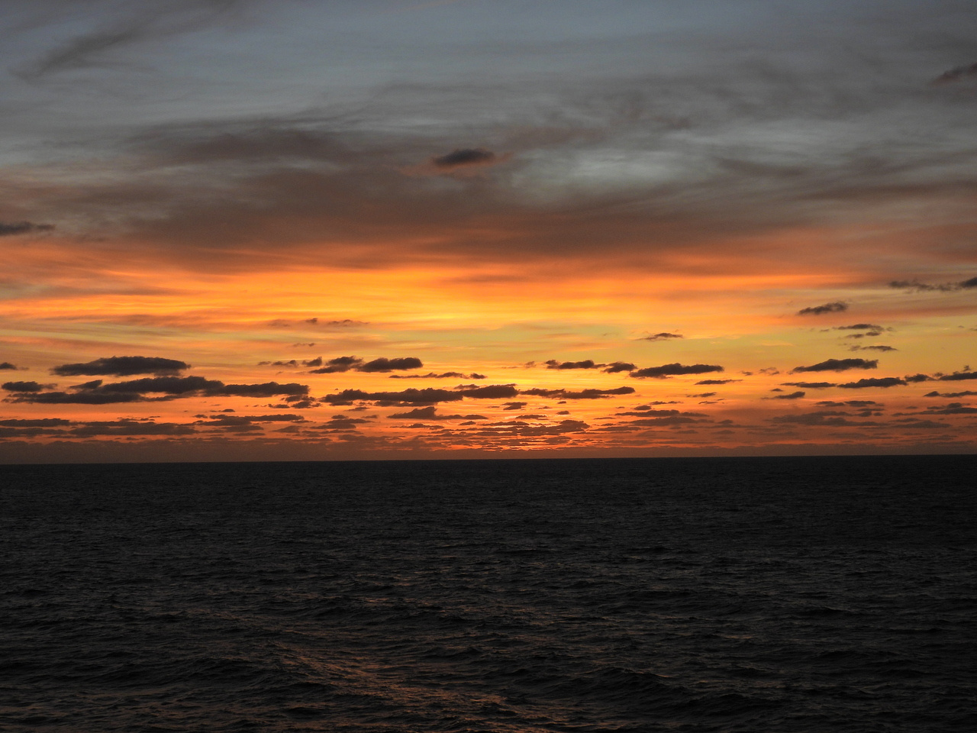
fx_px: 1552
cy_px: 366
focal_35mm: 55
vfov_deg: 26.6
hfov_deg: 34.9
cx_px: 488
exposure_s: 1/640
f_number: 3.5
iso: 100
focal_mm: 9.8
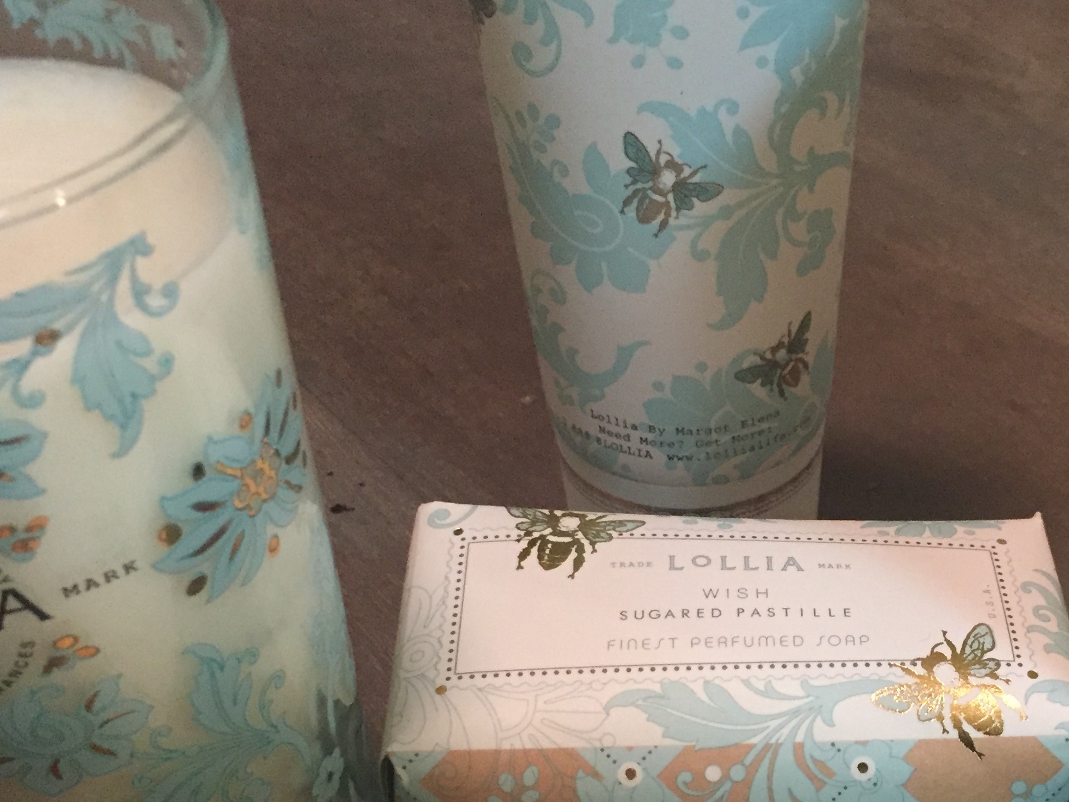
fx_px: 1637
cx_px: 810
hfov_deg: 35.3
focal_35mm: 53
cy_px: 676
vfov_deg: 26.8
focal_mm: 4.15
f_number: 2.2
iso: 250
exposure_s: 1/15
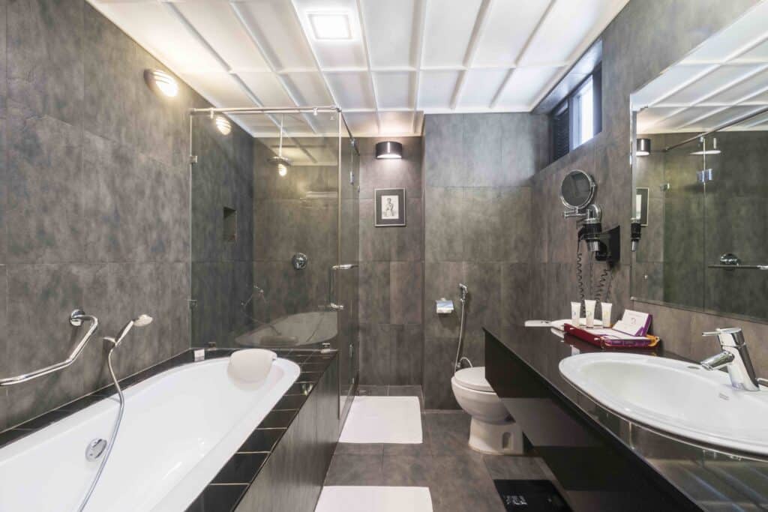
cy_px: 256
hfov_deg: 96.7
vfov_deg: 73.8
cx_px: 384
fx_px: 341
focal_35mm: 16
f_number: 8
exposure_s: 3.2
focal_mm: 16
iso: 200
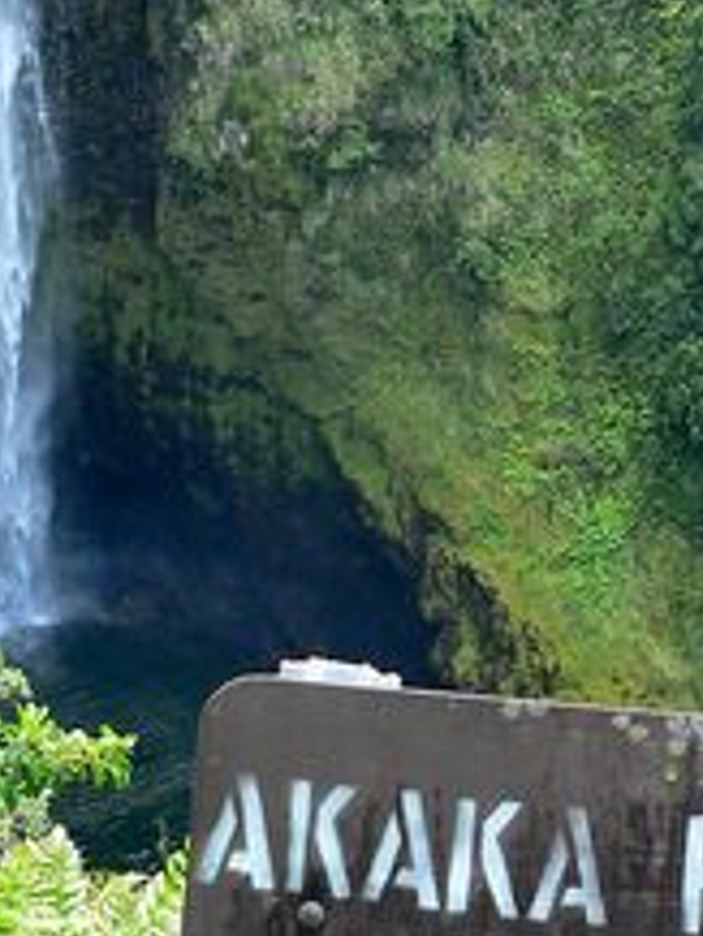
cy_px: -104
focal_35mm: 83
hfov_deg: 17.8
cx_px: 352
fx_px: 2245
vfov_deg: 22.2
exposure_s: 1/80
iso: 80
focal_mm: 6
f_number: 2.8
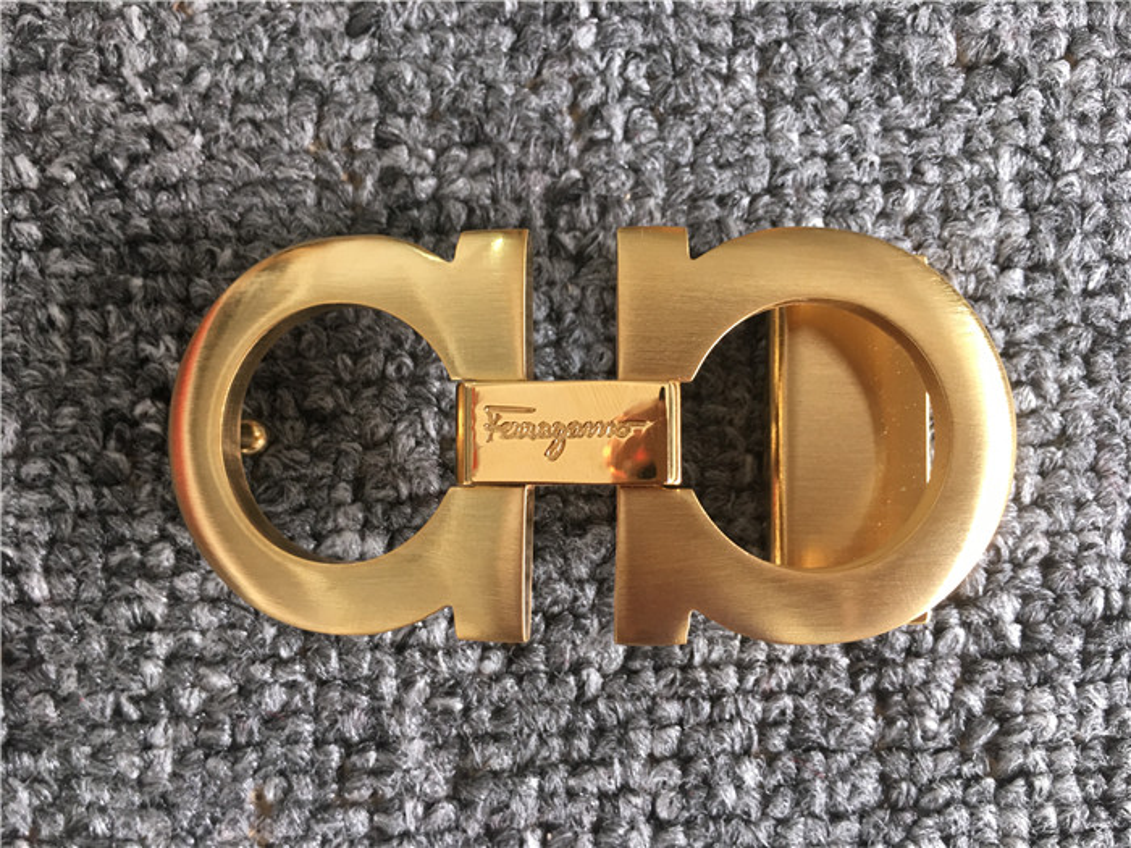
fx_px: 948
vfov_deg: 48.2
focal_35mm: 29
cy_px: 424
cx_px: 566
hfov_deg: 61.7
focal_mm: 4.15
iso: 32
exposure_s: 1/17
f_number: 2.2
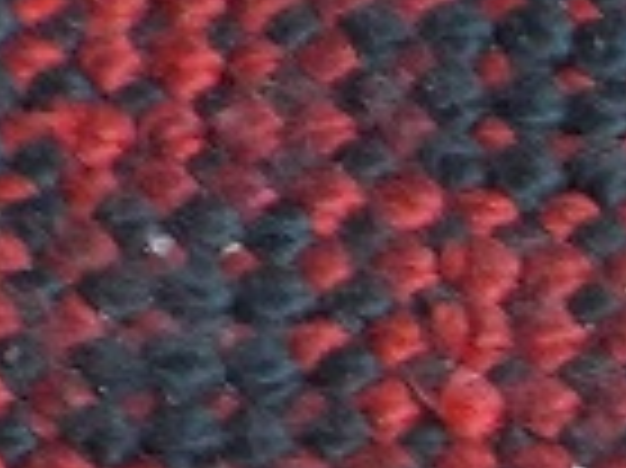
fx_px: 3252
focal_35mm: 180
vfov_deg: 7.8
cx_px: 1743
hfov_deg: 9.2
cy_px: 994
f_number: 3.3
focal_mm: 4.1
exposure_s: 1/40
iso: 125
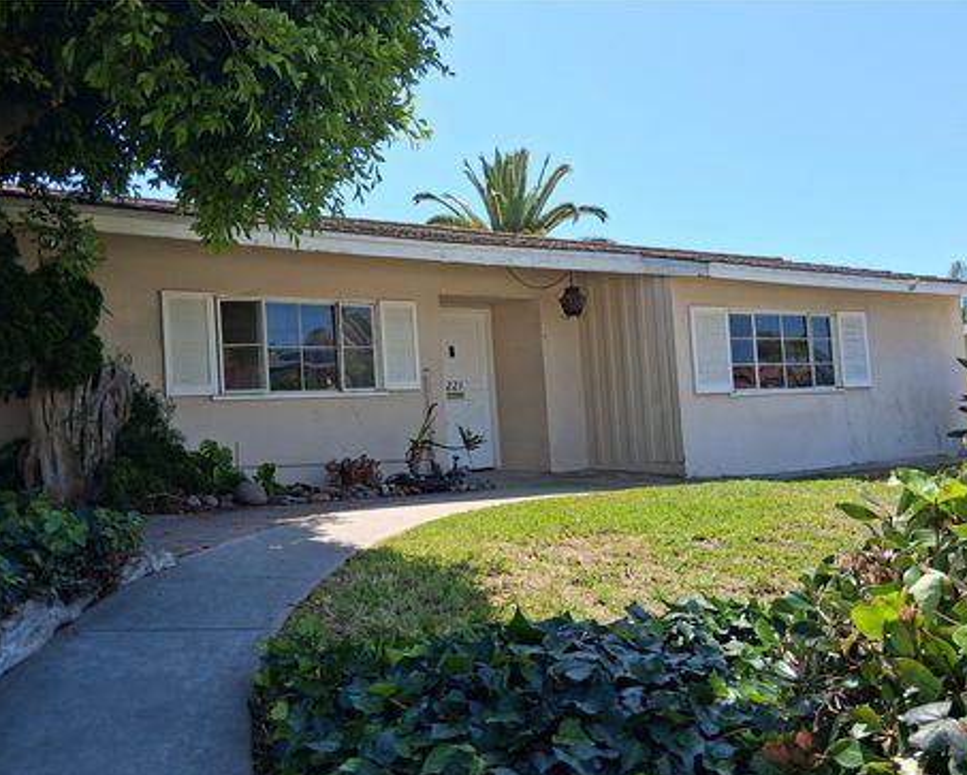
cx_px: 459
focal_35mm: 28
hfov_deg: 62.1
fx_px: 802
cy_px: 398
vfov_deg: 51.6
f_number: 1.8
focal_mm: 3.98
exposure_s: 1/489
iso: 25
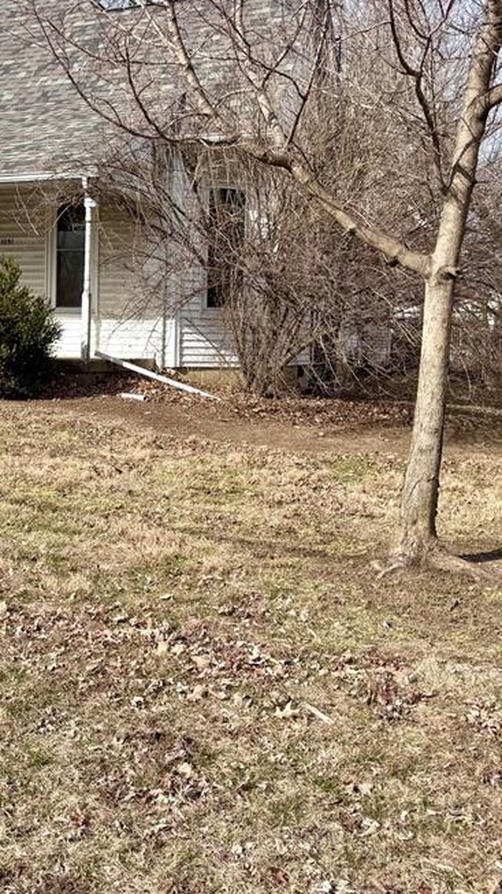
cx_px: 89
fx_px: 971
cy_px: 396
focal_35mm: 41
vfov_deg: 49.3
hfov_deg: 28.3
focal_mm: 6.76
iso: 80
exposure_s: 1/4950
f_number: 1.78
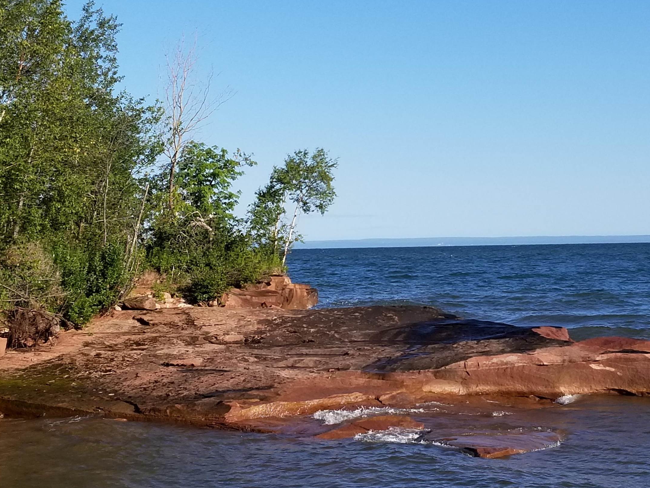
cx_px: 397
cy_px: 210
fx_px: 695
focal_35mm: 37
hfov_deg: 49.8
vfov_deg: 38.6
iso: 50
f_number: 1.7
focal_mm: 4.25
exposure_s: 1/2801
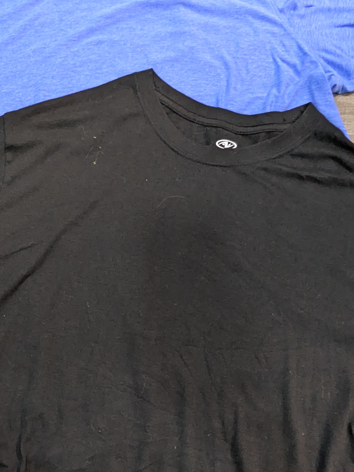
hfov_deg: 40.2
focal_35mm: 35
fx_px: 477
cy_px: 325
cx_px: 116
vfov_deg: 51.4
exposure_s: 1/50
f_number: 2.2
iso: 335
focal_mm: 2.35
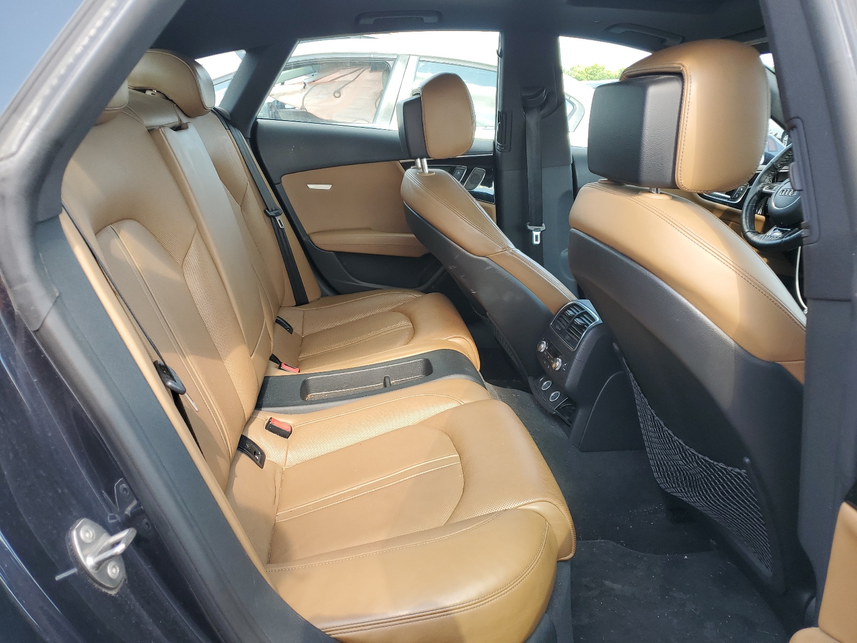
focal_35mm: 26
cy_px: 322
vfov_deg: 53.1
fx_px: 644
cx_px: 428
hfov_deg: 67.3
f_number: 1.5
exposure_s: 1/172
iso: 50
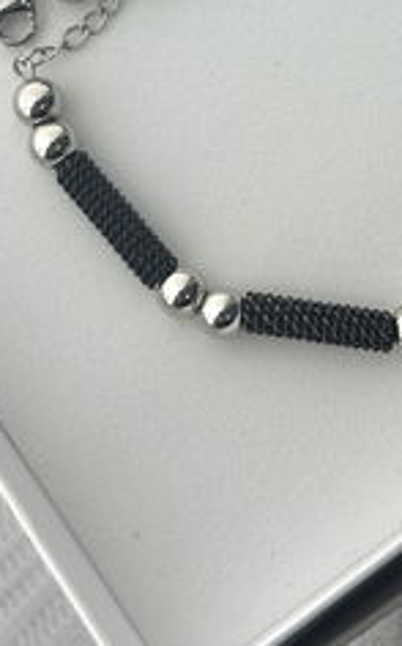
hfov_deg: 11.3
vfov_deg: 17.6
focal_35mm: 115
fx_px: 2021
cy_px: -42
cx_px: 358
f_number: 1.78
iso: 50
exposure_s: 1/100
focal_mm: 6.76
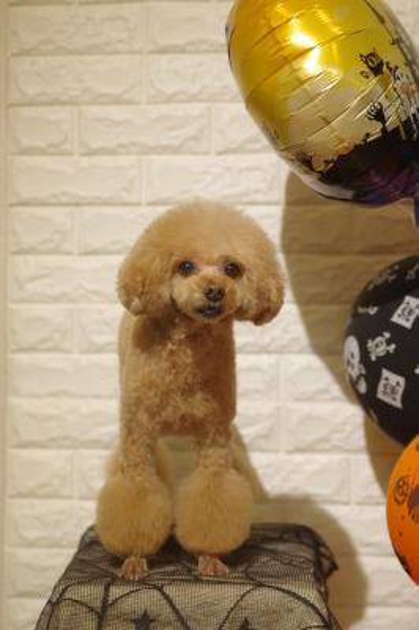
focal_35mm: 94
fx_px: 1644
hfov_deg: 14.5
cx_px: 210
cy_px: 315
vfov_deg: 21.7
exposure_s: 1/125
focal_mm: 63
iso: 320
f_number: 2.8
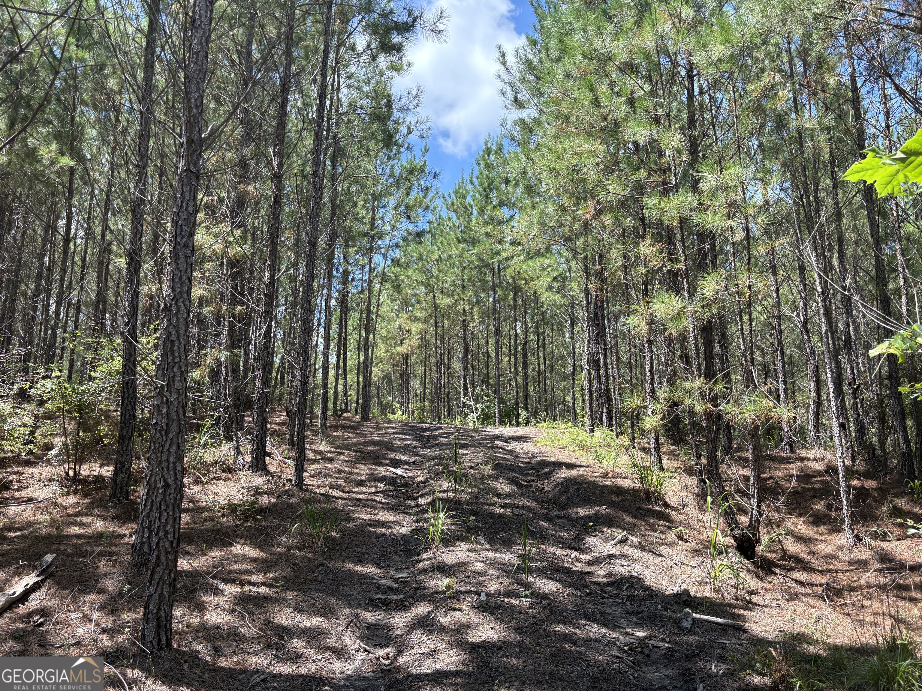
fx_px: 693
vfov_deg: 53.1
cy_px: 346
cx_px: 461
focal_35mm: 26
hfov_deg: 67.3
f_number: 1.6
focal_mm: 5.96
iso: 50
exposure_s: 1/673
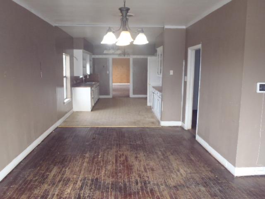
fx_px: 214
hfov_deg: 63.4
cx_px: 132
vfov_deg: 49.7
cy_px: 100
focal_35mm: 28
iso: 250
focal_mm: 5
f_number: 3.9
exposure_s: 1/40
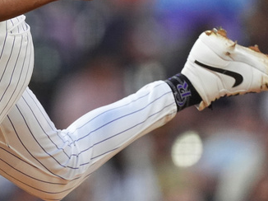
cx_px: -77
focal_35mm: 1814
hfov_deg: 1.1
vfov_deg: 0.8
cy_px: -19
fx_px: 14034
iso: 4000
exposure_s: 1/1600
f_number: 4
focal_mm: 600
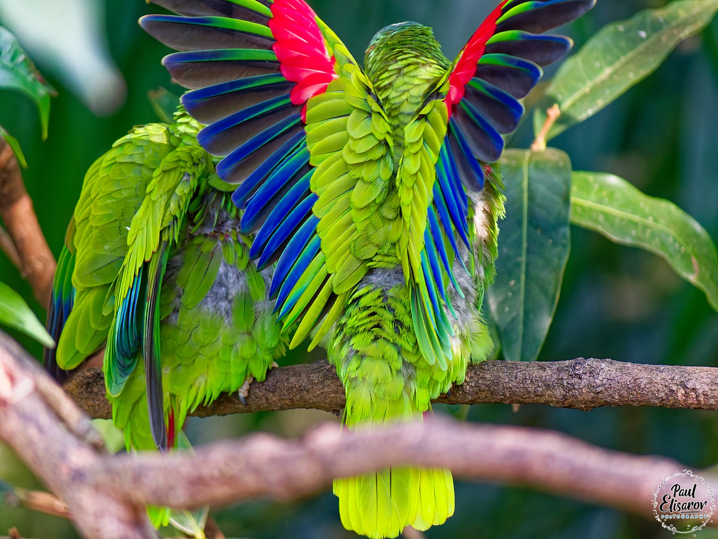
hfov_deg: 3.3
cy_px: 270
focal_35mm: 600
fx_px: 12445
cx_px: 359
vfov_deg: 2.5
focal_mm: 300
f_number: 5.6
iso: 3200
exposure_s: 1/80
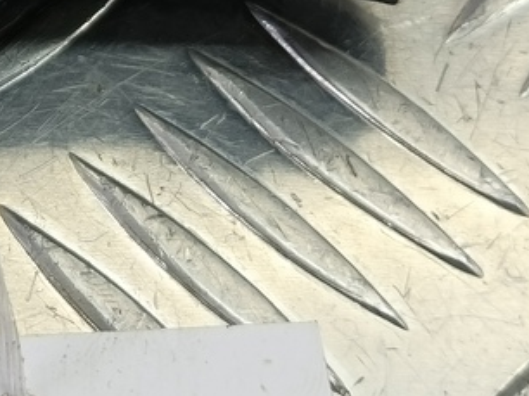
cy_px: -119
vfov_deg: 17.9
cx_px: -47
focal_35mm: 77
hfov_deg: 23.8
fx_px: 1176
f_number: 1.6
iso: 139
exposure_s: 1/50
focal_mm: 4.11
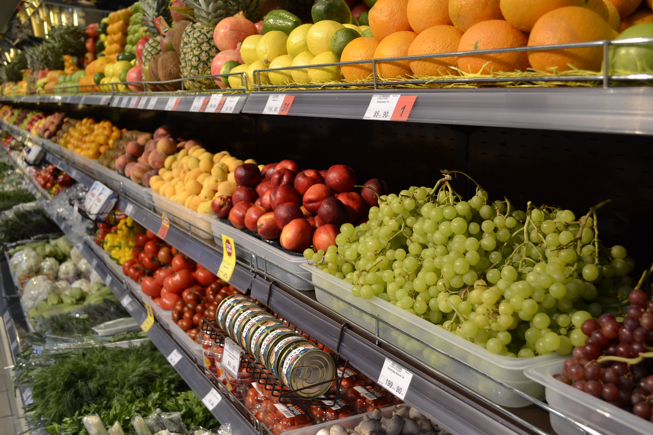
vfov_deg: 35.9
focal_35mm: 37
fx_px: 671
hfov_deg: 51.9
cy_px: 212
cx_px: 334
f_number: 4.5
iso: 400
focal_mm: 24
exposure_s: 1/80
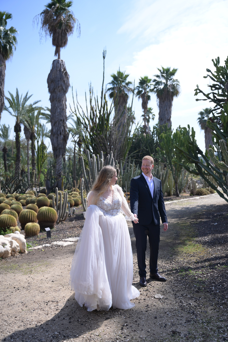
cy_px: 173
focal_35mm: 36
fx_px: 342
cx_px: 113
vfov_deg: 53.1
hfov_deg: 36.9
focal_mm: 35
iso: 100
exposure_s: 1/1000
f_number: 3.5
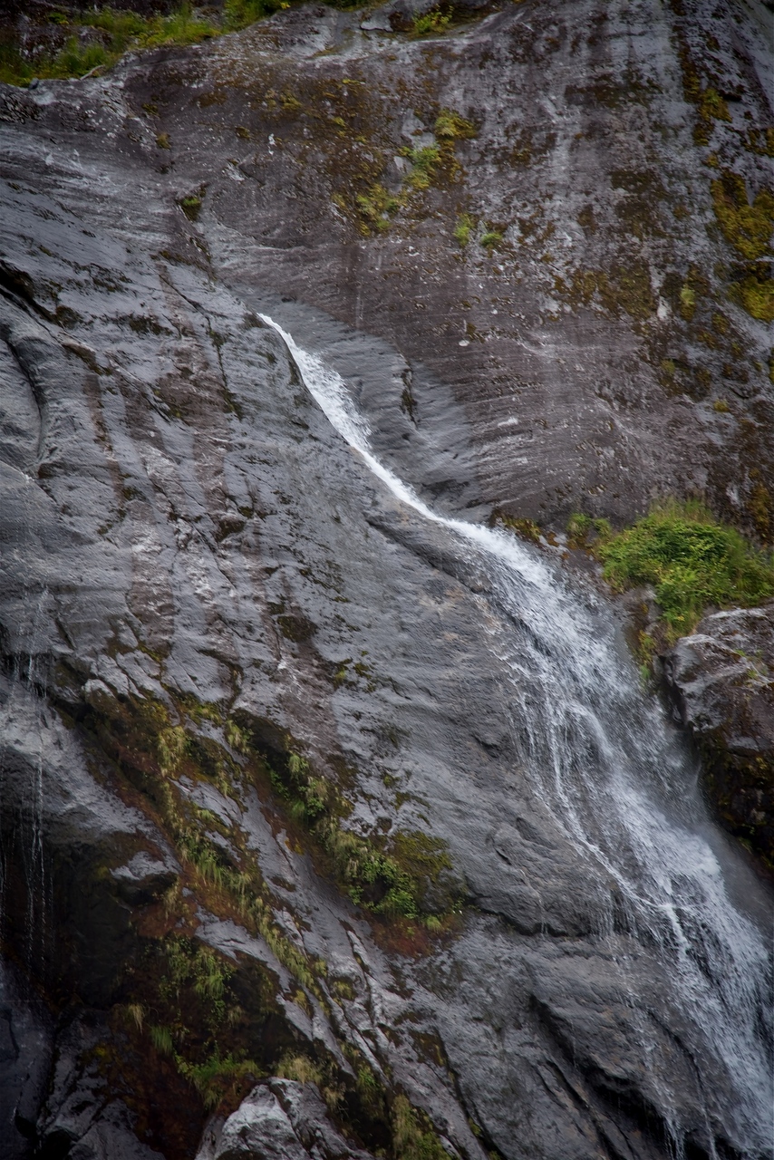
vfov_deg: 17.1
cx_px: 387
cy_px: 580
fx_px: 3868
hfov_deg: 11.4
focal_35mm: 120
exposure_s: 1/250
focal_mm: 120
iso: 110
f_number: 4
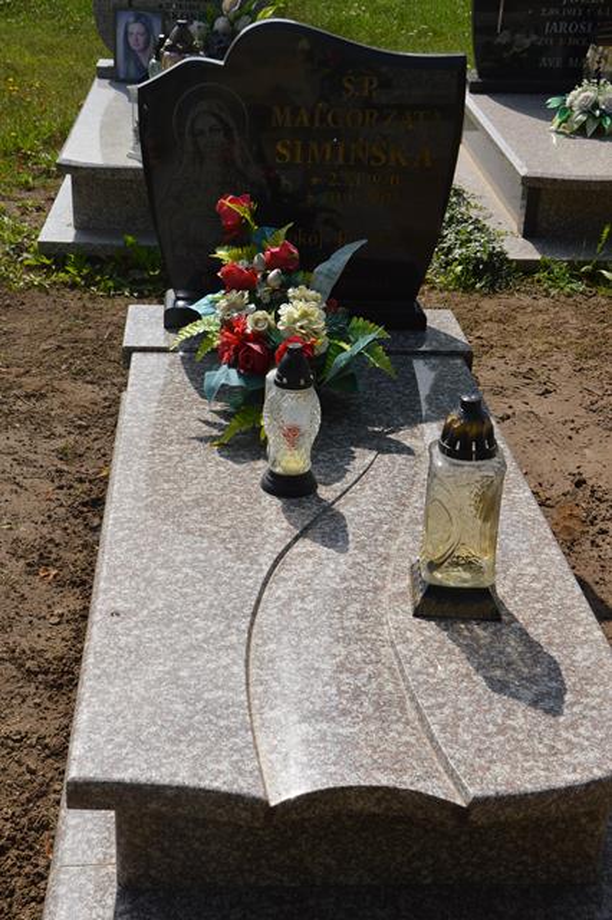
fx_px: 1225
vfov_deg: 41.1
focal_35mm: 48
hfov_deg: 28.0
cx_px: 306
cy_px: 460
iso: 100
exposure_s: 1/200
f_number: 10
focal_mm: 32
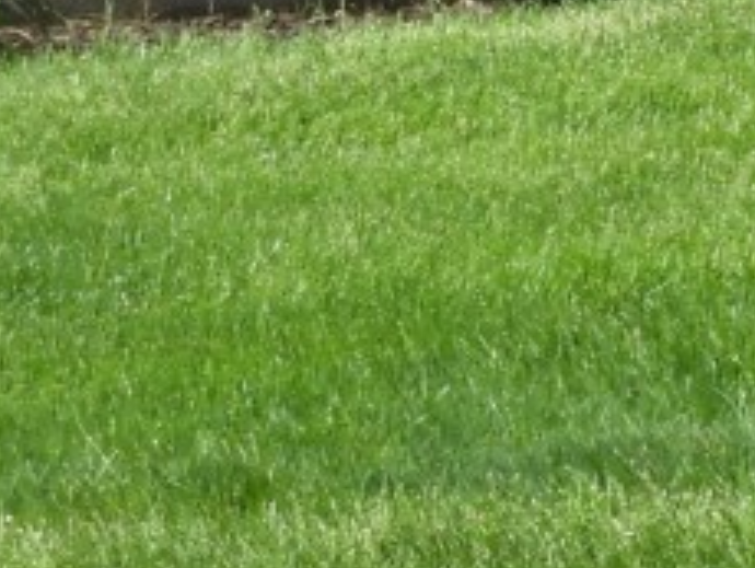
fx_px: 11615
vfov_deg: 2.8
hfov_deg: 3.7
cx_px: -249
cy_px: -302
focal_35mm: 532
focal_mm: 15.2
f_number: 4.5
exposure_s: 1/500
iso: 100
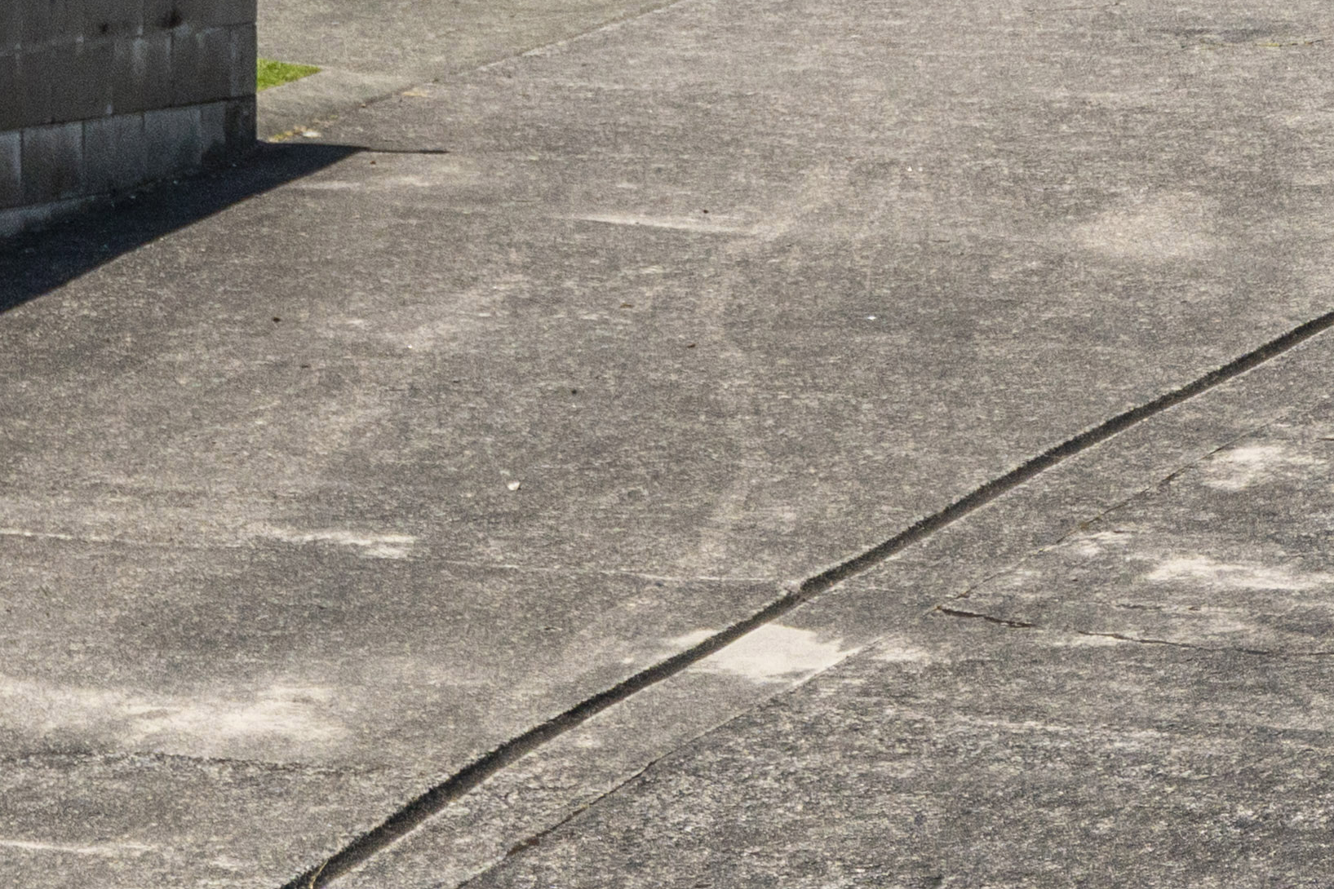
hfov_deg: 8.1
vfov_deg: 5.4
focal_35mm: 252
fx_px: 9354
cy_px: -721
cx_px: -312
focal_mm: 52.3
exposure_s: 1/8000
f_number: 2.8
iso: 400
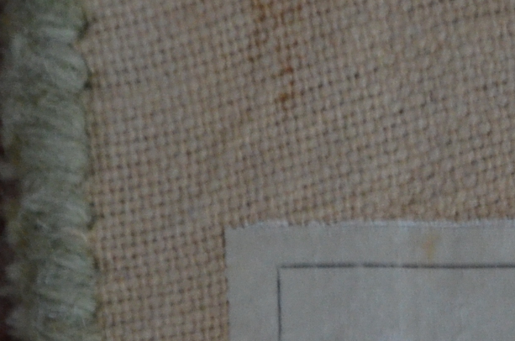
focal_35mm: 633
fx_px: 9037
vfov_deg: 2.2
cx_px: 816
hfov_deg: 3.3
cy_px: 549
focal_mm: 105
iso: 1600
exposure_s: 1/80
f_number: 5.6
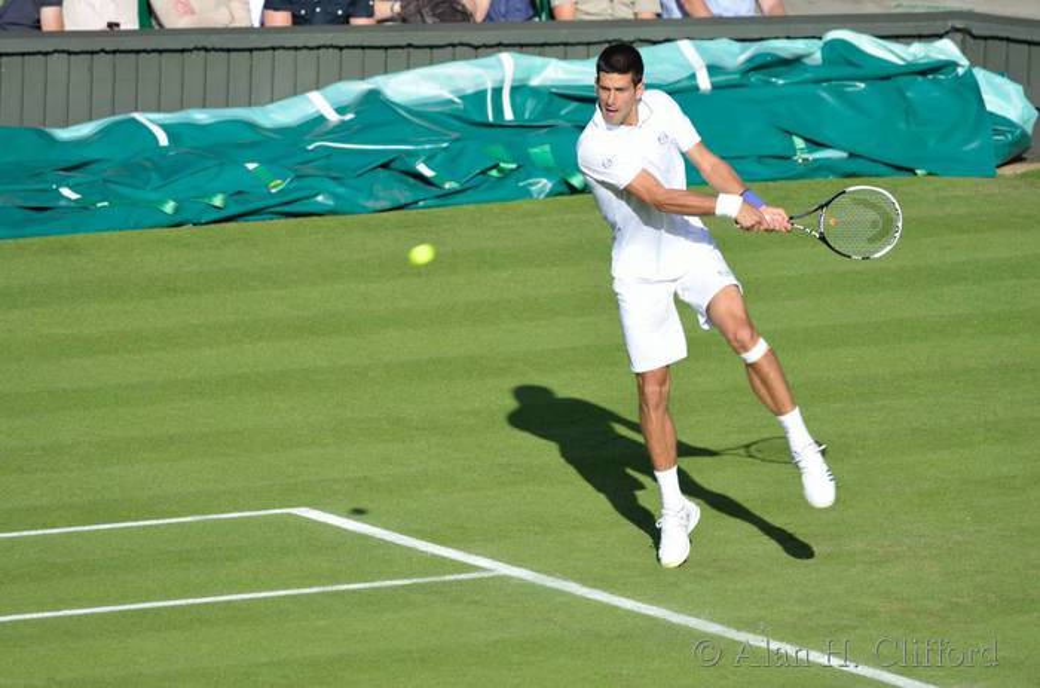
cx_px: 520
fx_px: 14697
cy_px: 344
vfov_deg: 2.7
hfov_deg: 4.1
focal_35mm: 510
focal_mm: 340
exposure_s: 1/500
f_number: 5.3
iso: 125
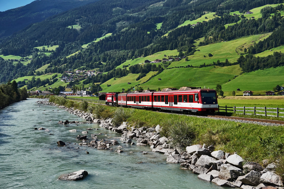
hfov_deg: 45.0
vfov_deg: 30.8
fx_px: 343
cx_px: 142
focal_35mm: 44
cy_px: 94
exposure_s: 1/1250
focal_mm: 29
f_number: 5.6
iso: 200
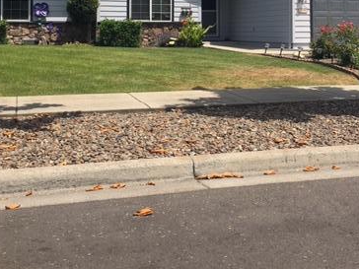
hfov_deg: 37.4
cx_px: 211
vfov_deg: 27.2
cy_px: 9
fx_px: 529
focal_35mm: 51
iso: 25
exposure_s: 1/1637
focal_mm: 4.15
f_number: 2.2
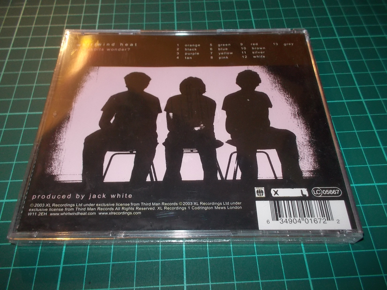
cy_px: 145
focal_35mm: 29
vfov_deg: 48.2
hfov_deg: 61.7
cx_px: 194
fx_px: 324
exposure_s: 1/30
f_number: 3.3
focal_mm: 4.1
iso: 200
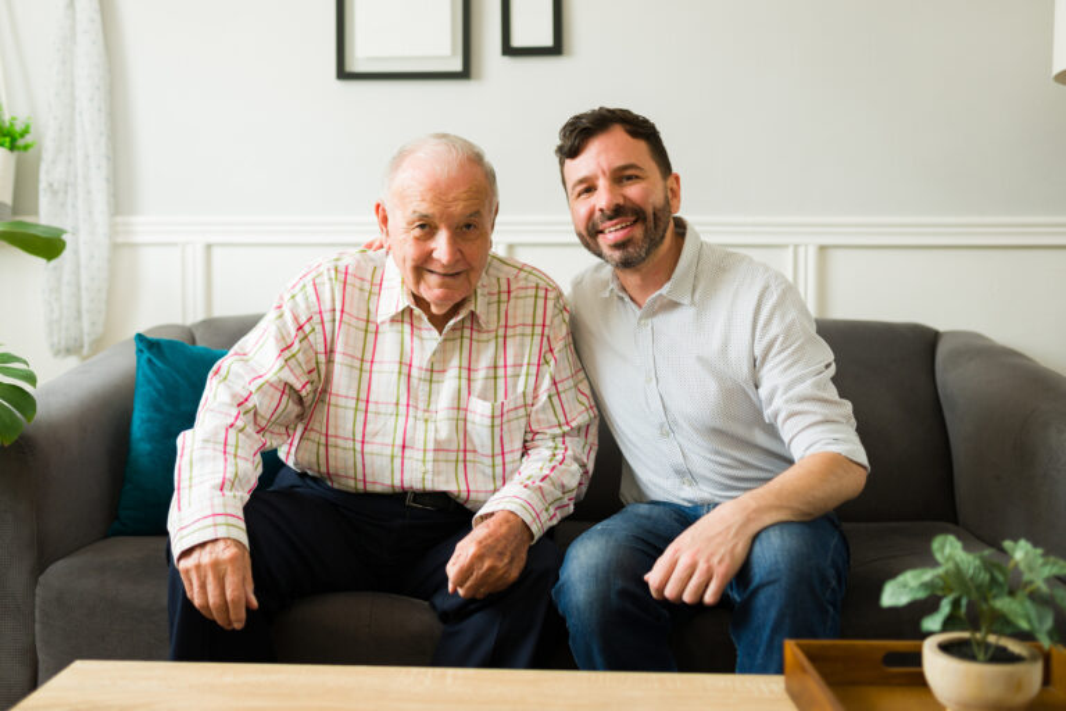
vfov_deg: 37.9
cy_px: 356
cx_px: 533
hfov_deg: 54.4
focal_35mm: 35
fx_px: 1036
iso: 320
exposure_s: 1/160
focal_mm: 35
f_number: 1.8
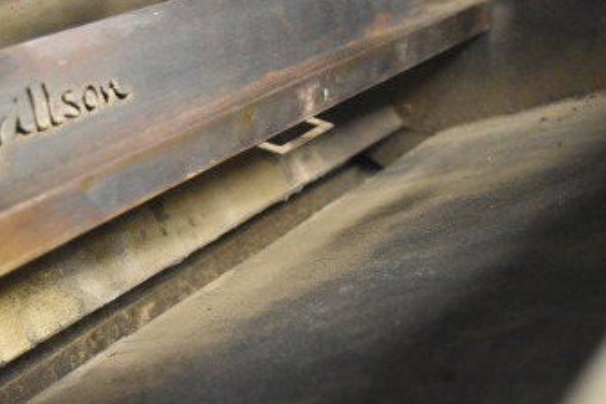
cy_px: 217
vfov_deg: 27.0
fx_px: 842
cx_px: 281
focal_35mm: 50
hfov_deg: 39.6
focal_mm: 28
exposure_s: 1/60
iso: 5600
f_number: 4.2
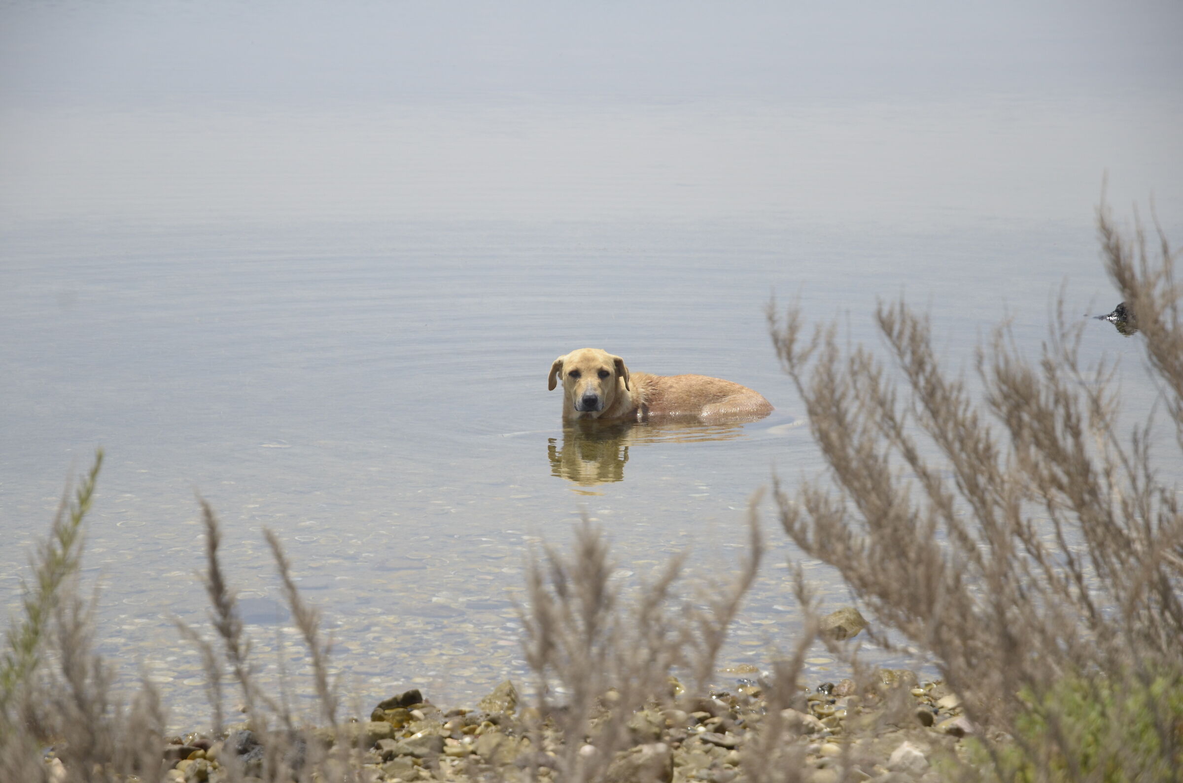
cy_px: 392
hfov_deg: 17.1
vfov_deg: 11.4
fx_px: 3935
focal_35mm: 120
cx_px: 592
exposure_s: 1/1600
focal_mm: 80
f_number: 6.3
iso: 400
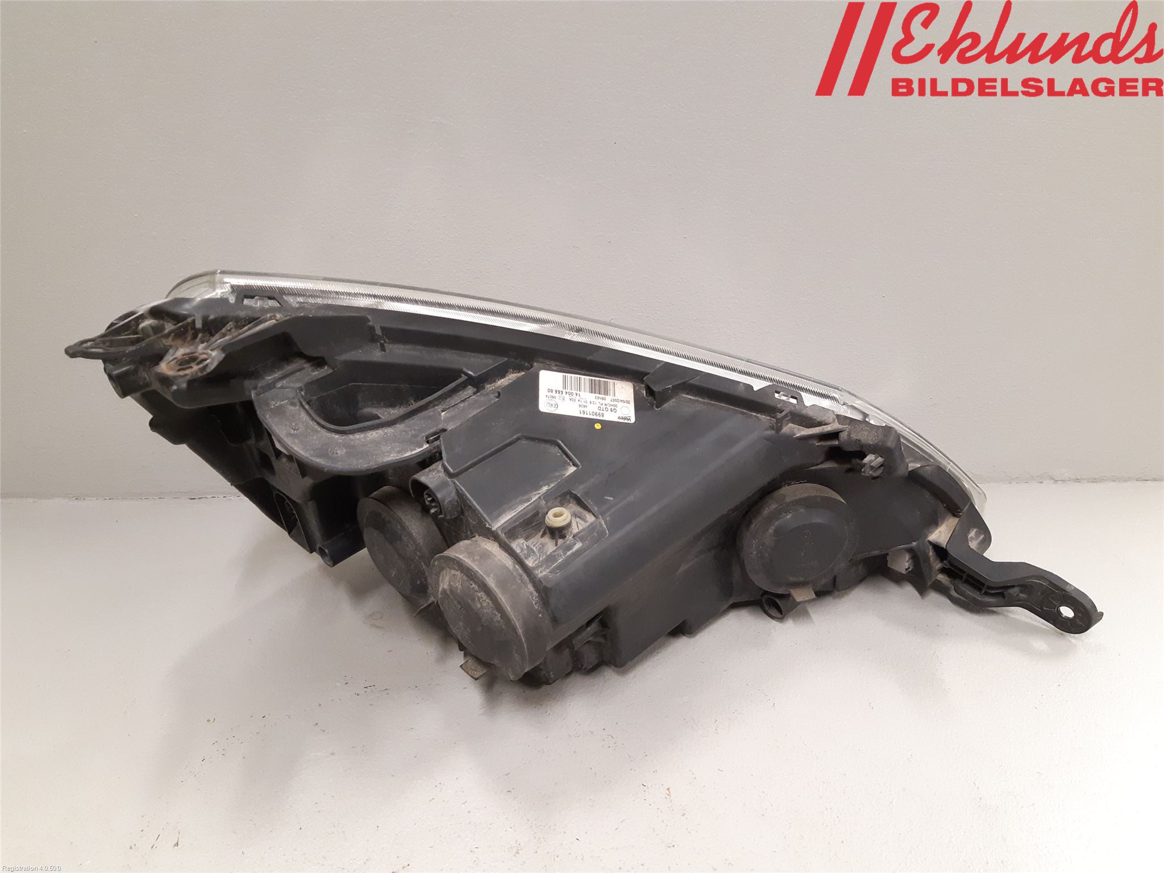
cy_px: 436
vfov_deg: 53.1
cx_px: 582
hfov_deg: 67.3
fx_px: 874
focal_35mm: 26
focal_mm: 3.93
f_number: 1.7
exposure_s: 1/50
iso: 250
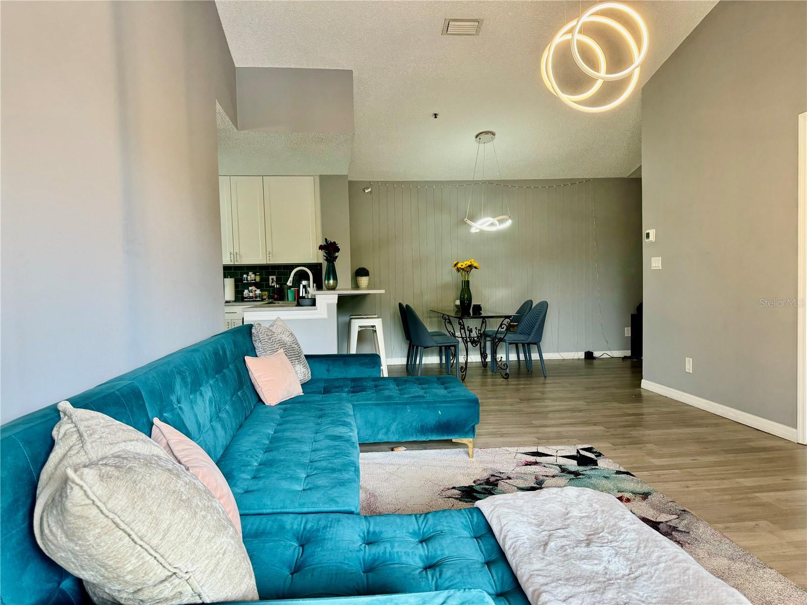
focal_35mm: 24
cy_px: 302
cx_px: 404
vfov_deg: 56.8
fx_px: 560
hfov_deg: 71.6
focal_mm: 6.86
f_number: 1.78
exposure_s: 1/120
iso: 160
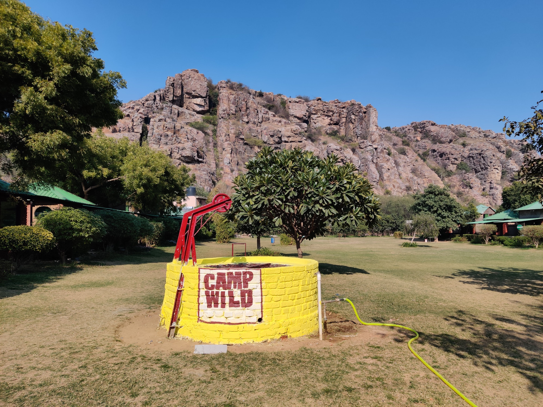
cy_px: 204
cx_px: 272
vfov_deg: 51.4
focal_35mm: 27
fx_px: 424
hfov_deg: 65.3
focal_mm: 4.75
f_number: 1.75
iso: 100
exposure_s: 1/3083
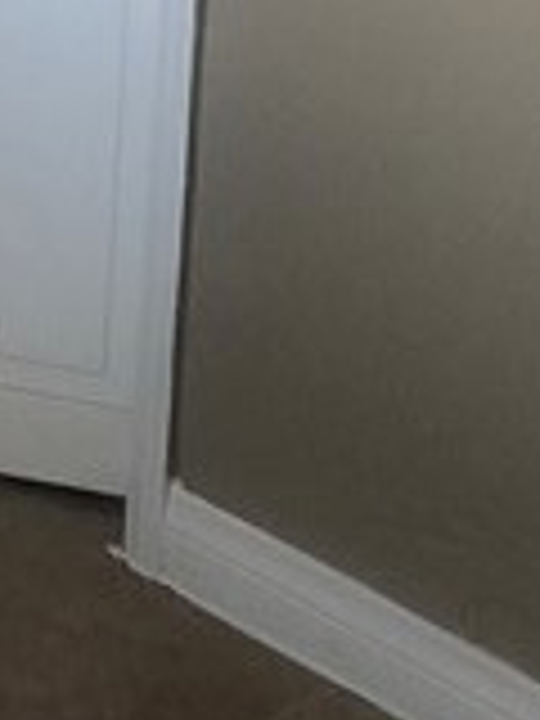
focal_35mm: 179
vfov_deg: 10.5
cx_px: -477
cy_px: -513
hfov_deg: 8.0
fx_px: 3723
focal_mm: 3.99
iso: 50
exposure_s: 1/15
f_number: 1.8
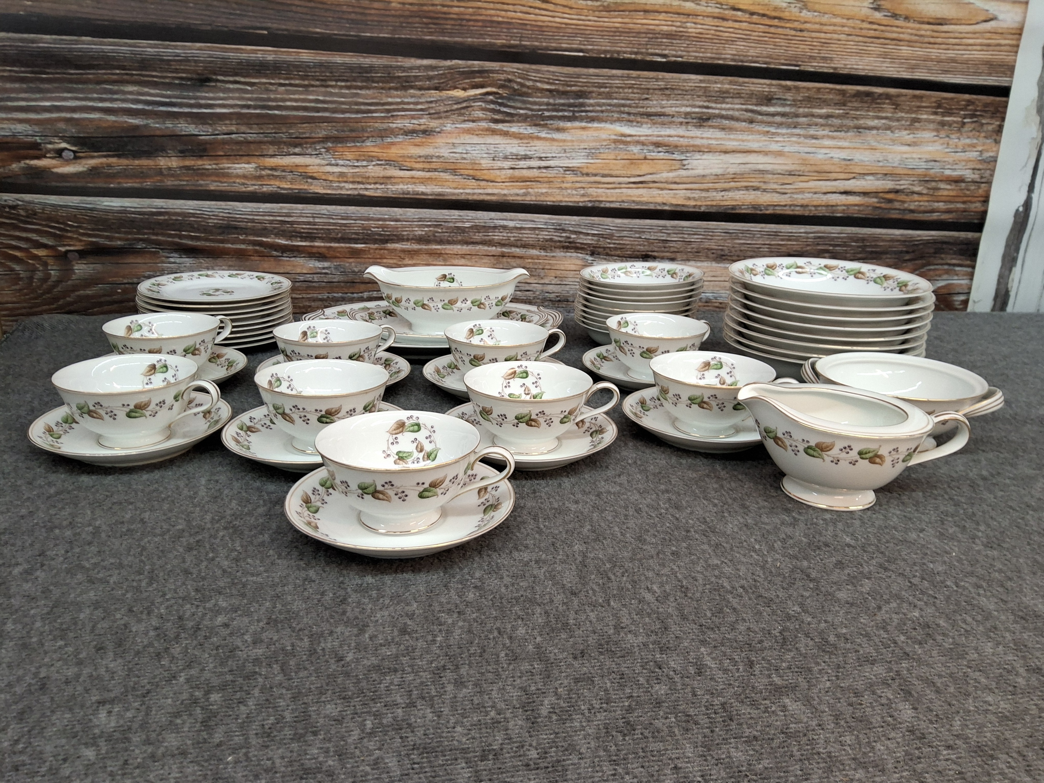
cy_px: 392
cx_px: 522
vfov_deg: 54.9
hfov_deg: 69.4
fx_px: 754
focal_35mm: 25
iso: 200
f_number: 2
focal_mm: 3.08
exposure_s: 1/60.2
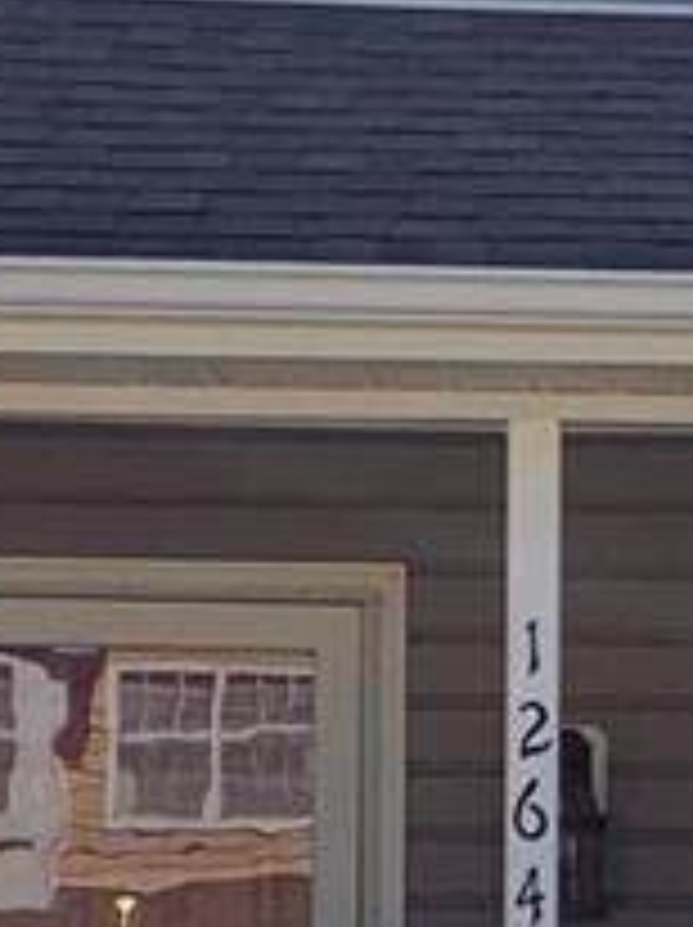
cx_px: 1084
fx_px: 5189
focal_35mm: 194
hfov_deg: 7.5
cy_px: 1044
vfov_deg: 10.1
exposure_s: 1/1661
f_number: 1.8
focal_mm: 4.25
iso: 25
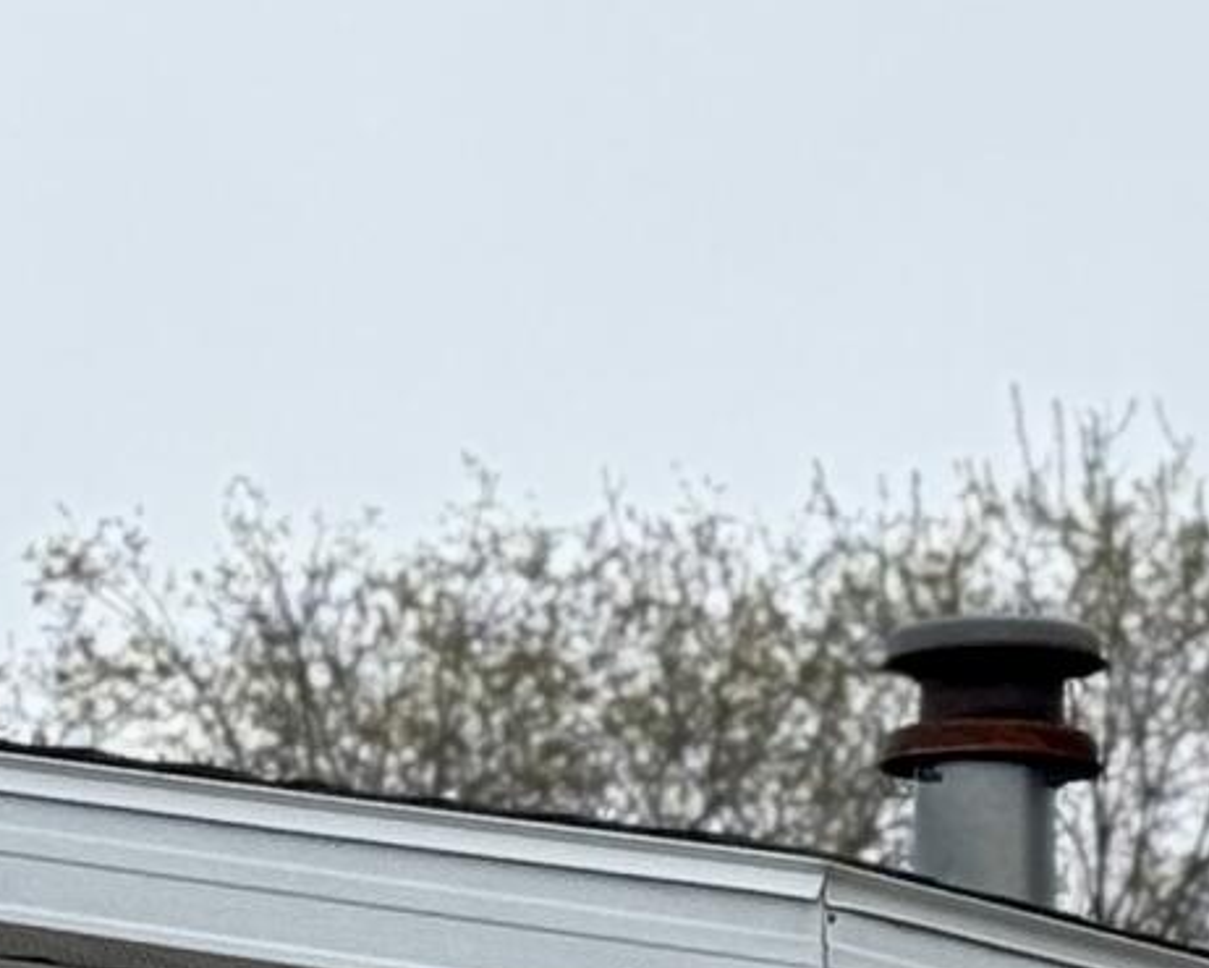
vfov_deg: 5.0
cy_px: 2266
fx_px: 10882
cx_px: 1036
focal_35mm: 304
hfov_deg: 6.3
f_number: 1.78
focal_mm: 6.76
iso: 64
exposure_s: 1/1883
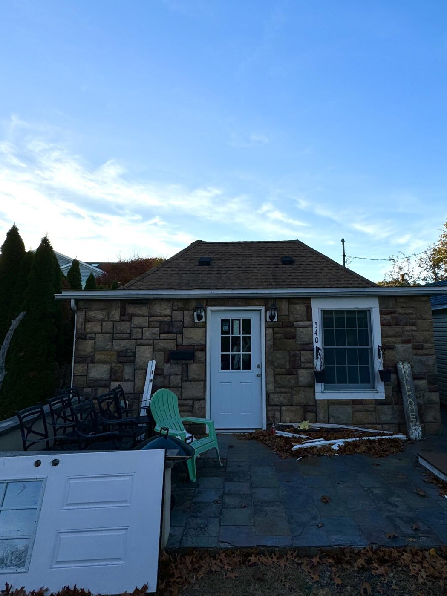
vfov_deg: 81.6
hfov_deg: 65.9
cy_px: 276
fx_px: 344
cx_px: 240
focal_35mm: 20
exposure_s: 1/993
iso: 50
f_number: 2.2
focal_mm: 2.22
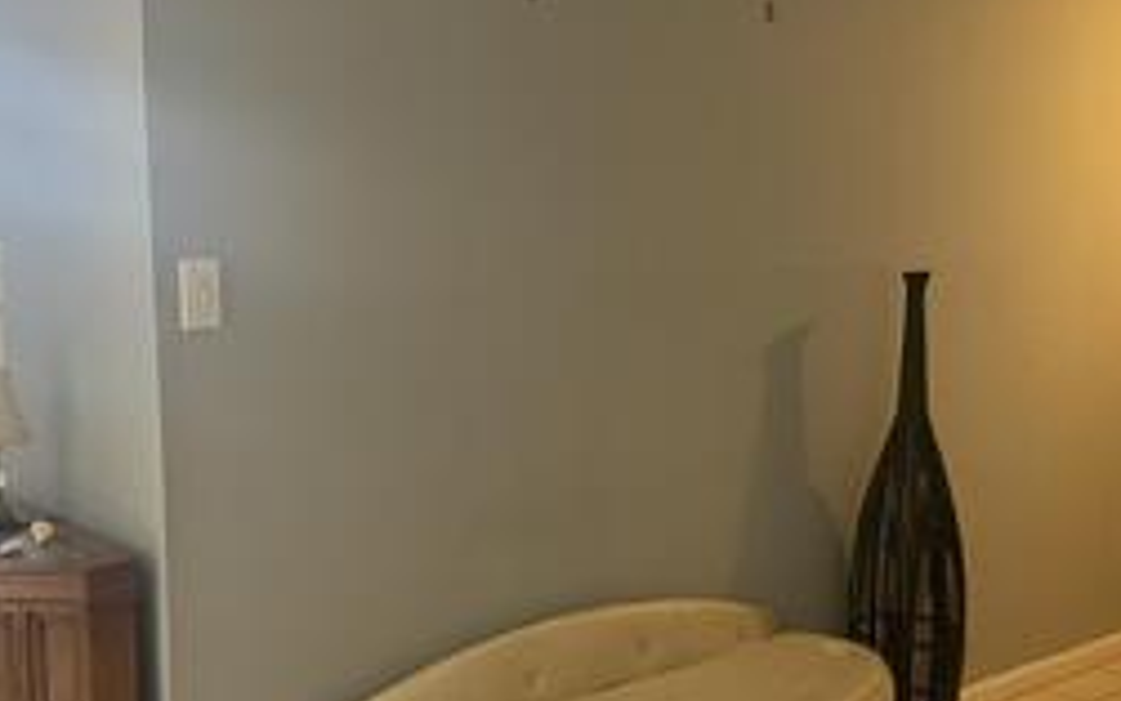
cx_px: 380
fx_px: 1345
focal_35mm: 44
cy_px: 406
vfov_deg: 29.2
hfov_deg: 44.6
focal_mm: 4.25
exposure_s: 1/60
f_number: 1.8
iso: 200
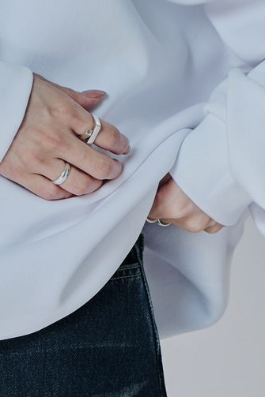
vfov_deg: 4.9
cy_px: -101
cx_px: -6
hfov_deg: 3.3
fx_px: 4640
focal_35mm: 420
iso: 400
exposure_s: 1/200
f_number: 5.6
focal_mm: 88
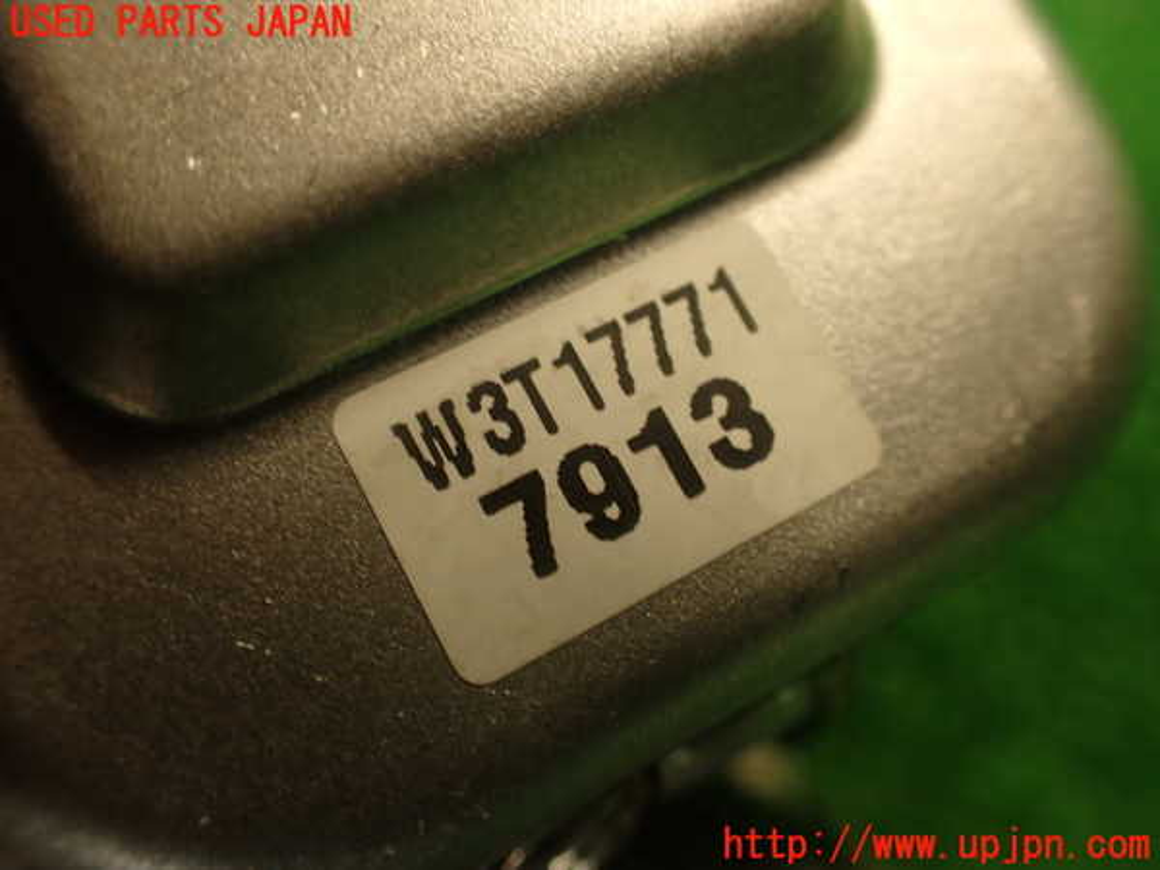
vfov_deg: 44.2
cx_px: 580
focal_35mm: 32
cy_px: 435
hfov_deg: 56.8
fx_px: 1072
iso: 200
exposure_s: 1/40
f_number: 2.4
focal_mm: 5.79
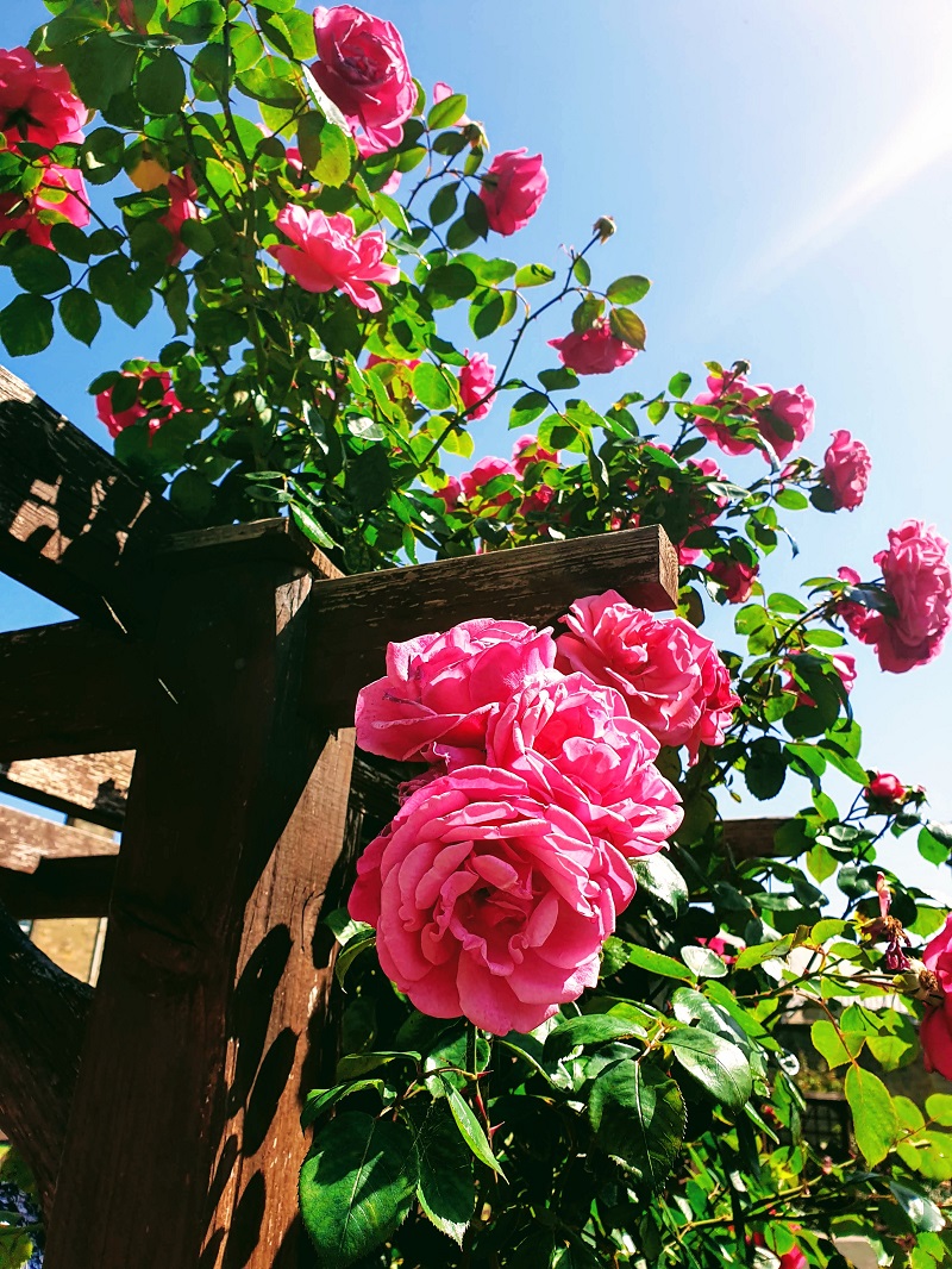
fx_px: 953
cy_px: 634
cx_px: 476
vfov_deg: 67.3
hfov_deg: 53.1
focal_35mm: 26
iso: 50
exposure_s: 1/1025
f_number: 2.4
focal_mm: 4.3
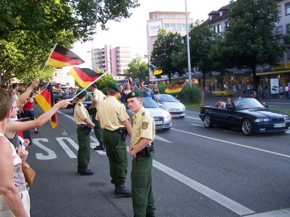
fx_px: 352
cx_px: 157
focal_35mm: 42
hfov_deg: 44.8
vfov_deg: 34.3
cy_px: 99
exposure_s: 1/160
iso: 80
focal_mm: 6.3
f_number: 2.8
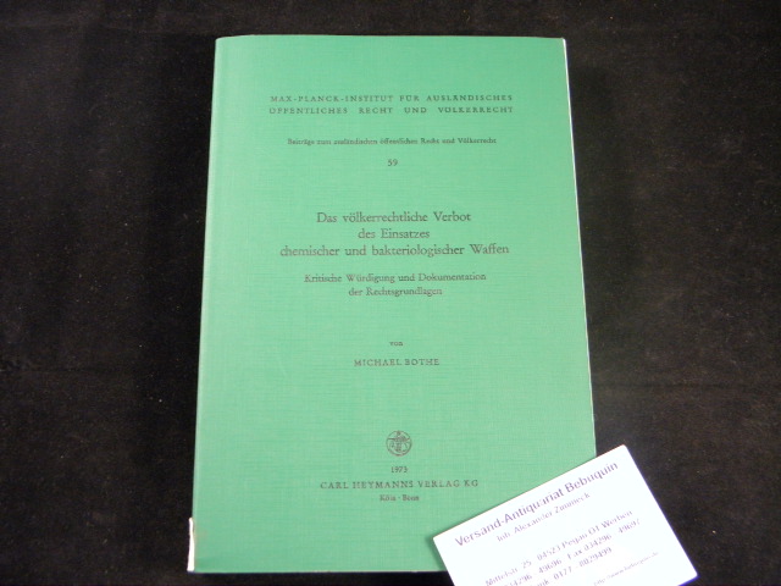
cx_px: 390
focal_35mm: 39
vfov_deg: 36.8
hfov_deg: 47.9
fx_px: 880
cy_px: 293
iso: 400
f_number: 3.8
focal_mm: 7.1
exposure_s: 1/30
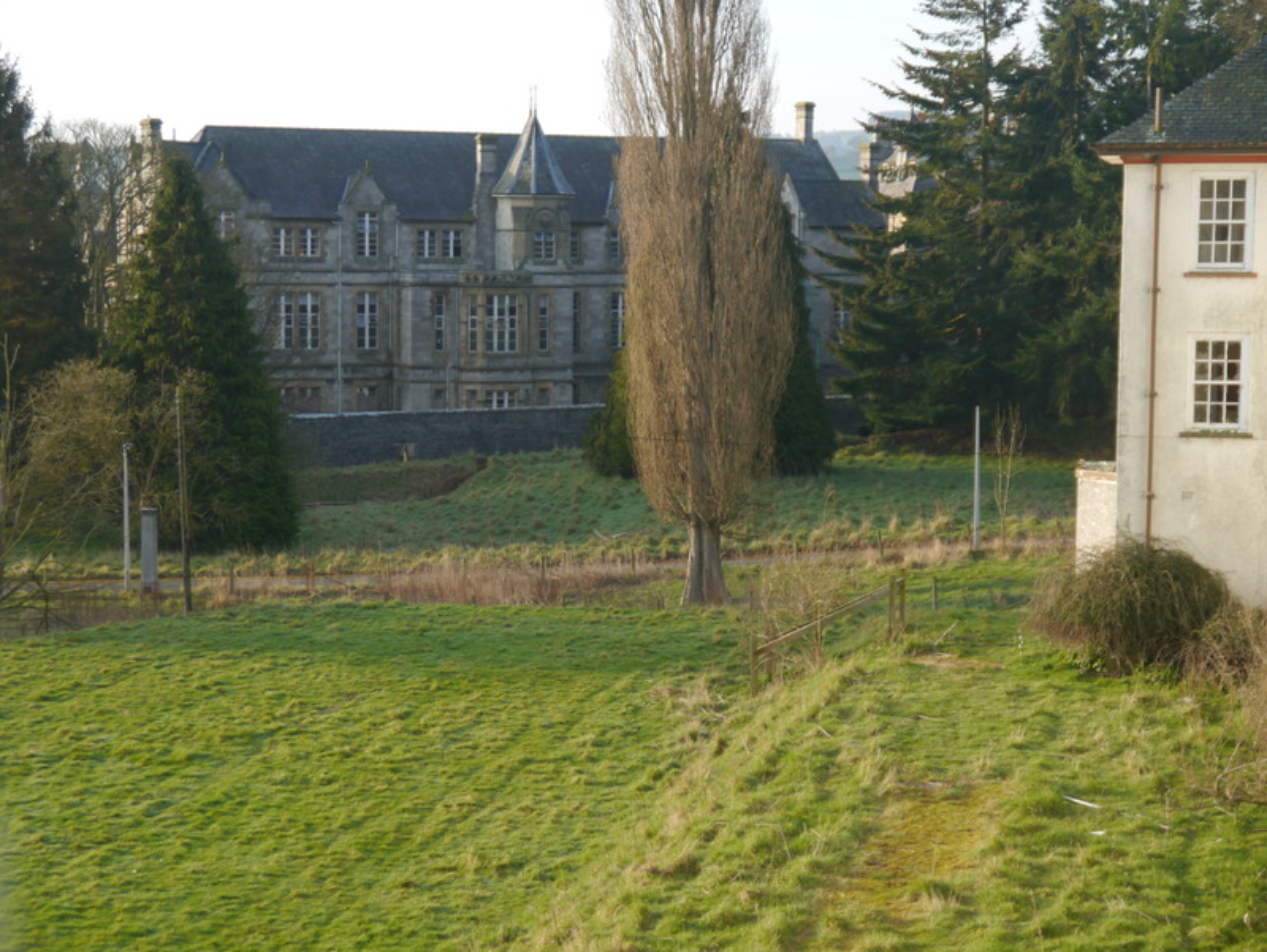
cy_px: 476
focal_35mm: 84
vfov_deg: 17.6
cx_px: 634
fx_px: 3076
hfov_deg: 23.3
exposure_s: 1/125
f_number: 5.6
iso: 160
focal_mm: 42
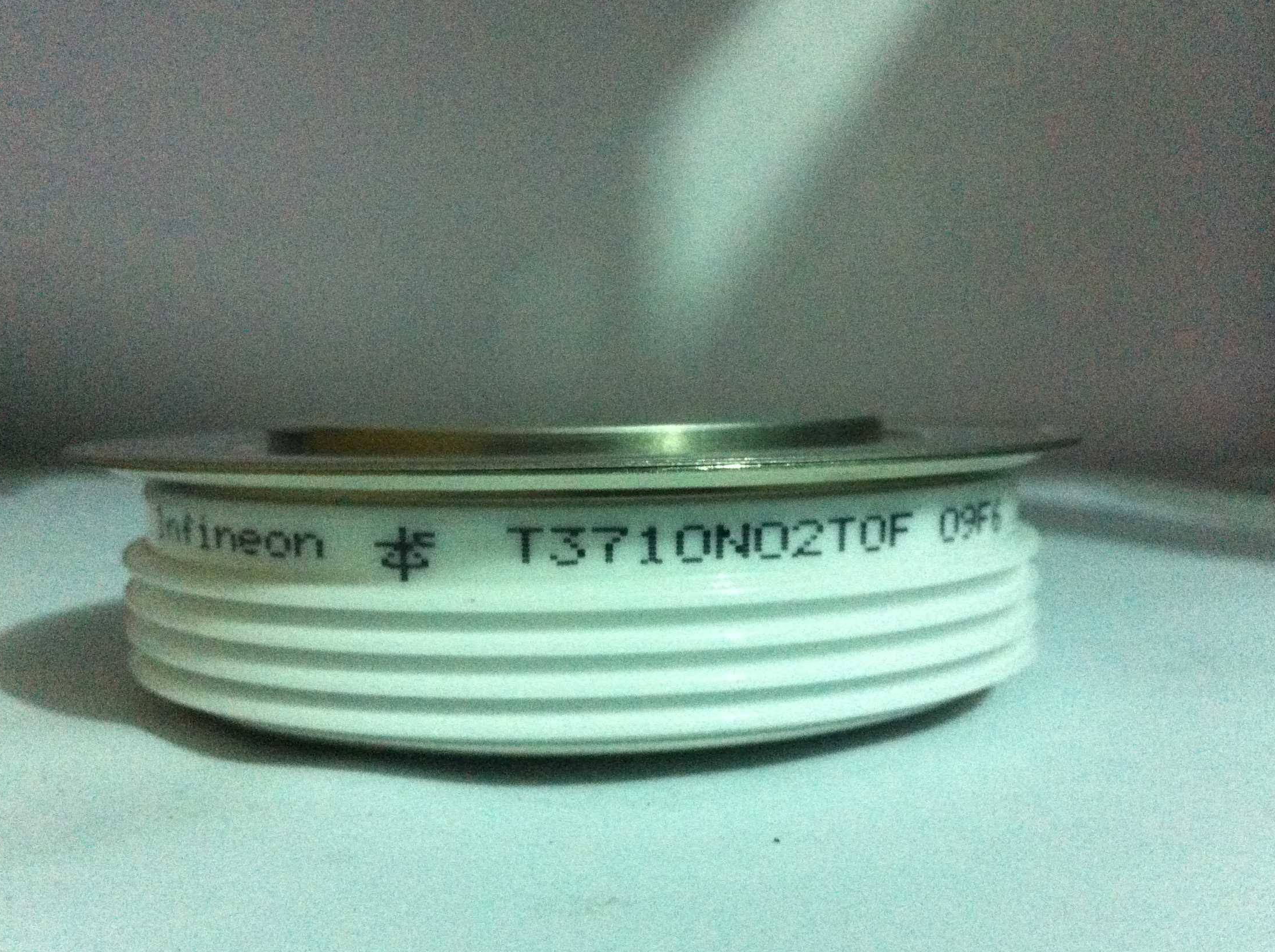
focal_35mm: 41
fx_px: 1508
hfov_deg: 45.8
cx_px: 639
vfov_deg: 35.1
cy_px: 481
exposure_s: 1/15
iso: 800
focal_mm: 3.85
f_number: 2.8
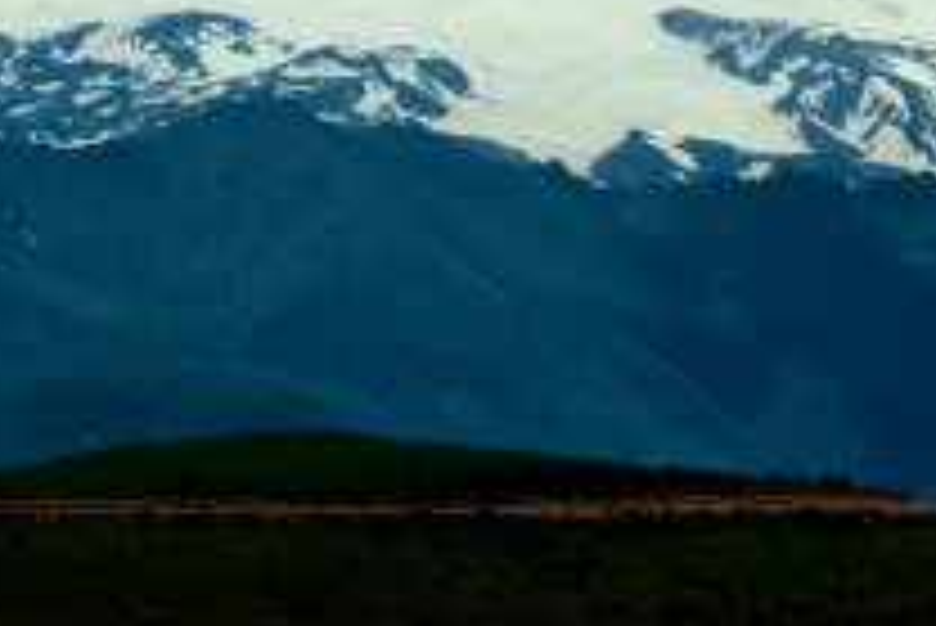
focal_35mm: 242
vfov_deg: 5.6
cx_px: 477
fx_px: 6308
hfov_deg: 8.5
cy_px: -216
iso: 100
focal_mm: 55
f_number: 13
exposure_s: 1/250
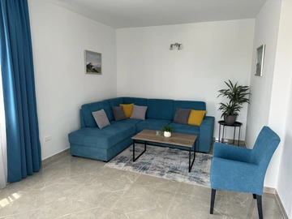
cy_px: 110
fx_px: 202
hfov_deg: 71.6
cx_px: 146
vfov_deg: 56.8
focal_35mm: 24
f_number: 1.78
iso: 80
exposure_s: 1/121
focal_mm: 6.76
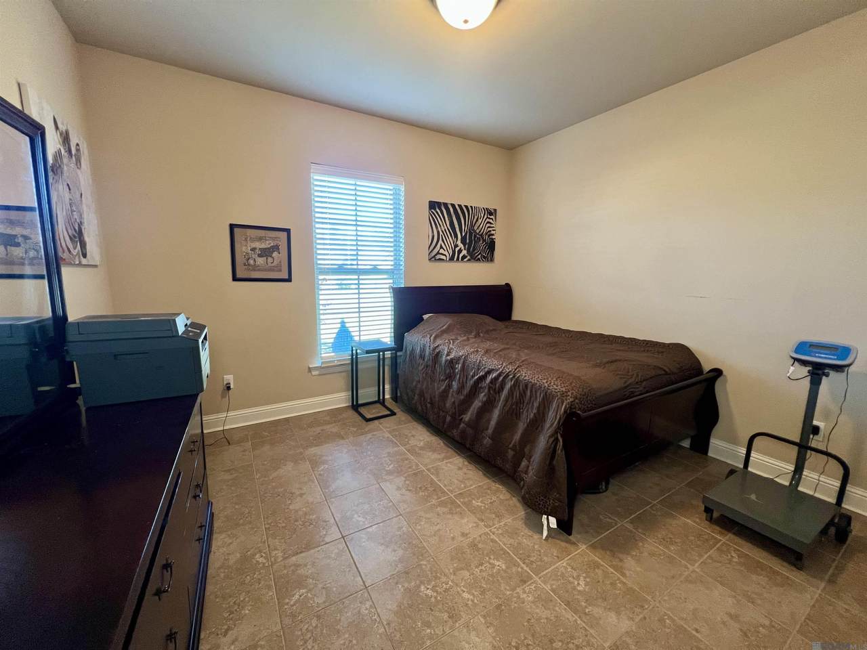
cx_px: 434
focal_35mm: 13
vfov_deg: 89.9
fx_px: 326
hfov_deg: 106.2
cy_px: 325
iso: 250
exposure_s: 1/60
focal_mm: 1.57
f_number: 1.8
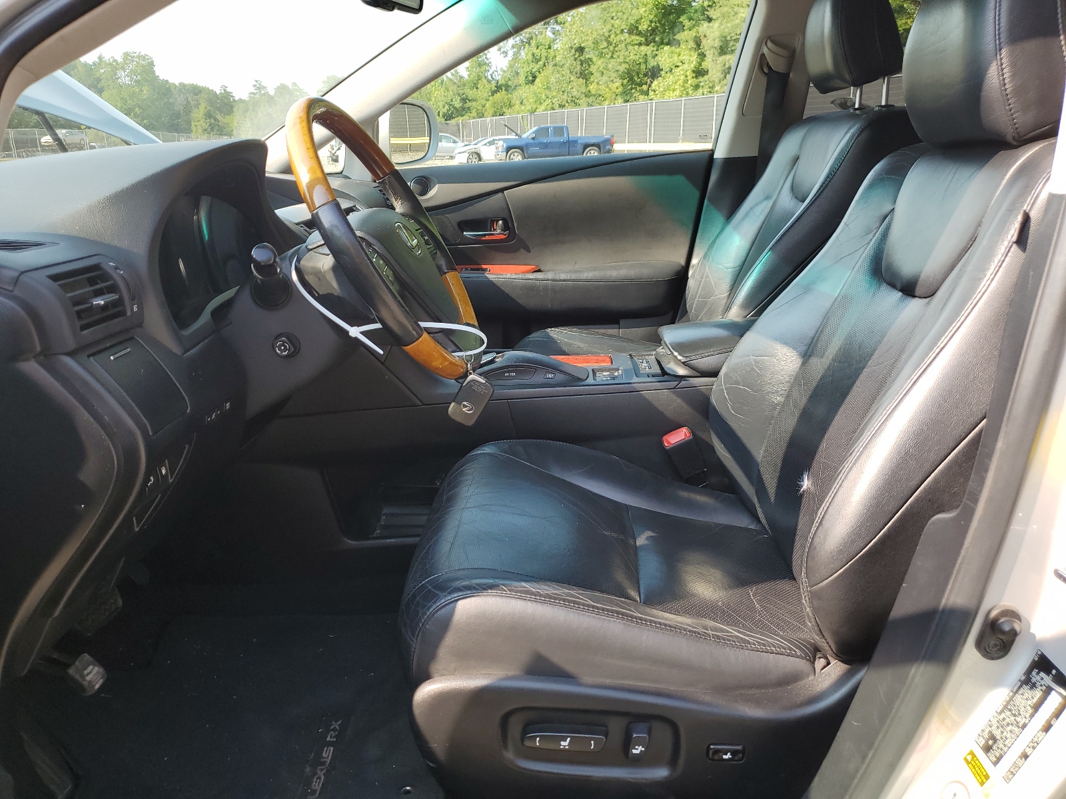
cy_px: 400
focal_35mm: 26
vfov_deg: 53.1
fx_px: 801
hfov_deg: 67.3
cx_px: 533
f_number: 1.5
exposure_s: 1/455
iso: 50
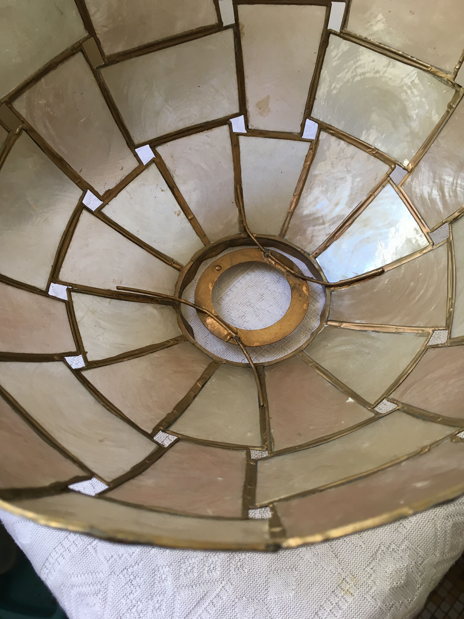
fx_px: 518
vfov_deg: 61.7
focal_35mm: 29
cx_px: 232
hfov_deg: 48.2
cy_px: 310
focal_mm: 4.15
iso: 80
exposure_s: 1/33
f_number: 2.2
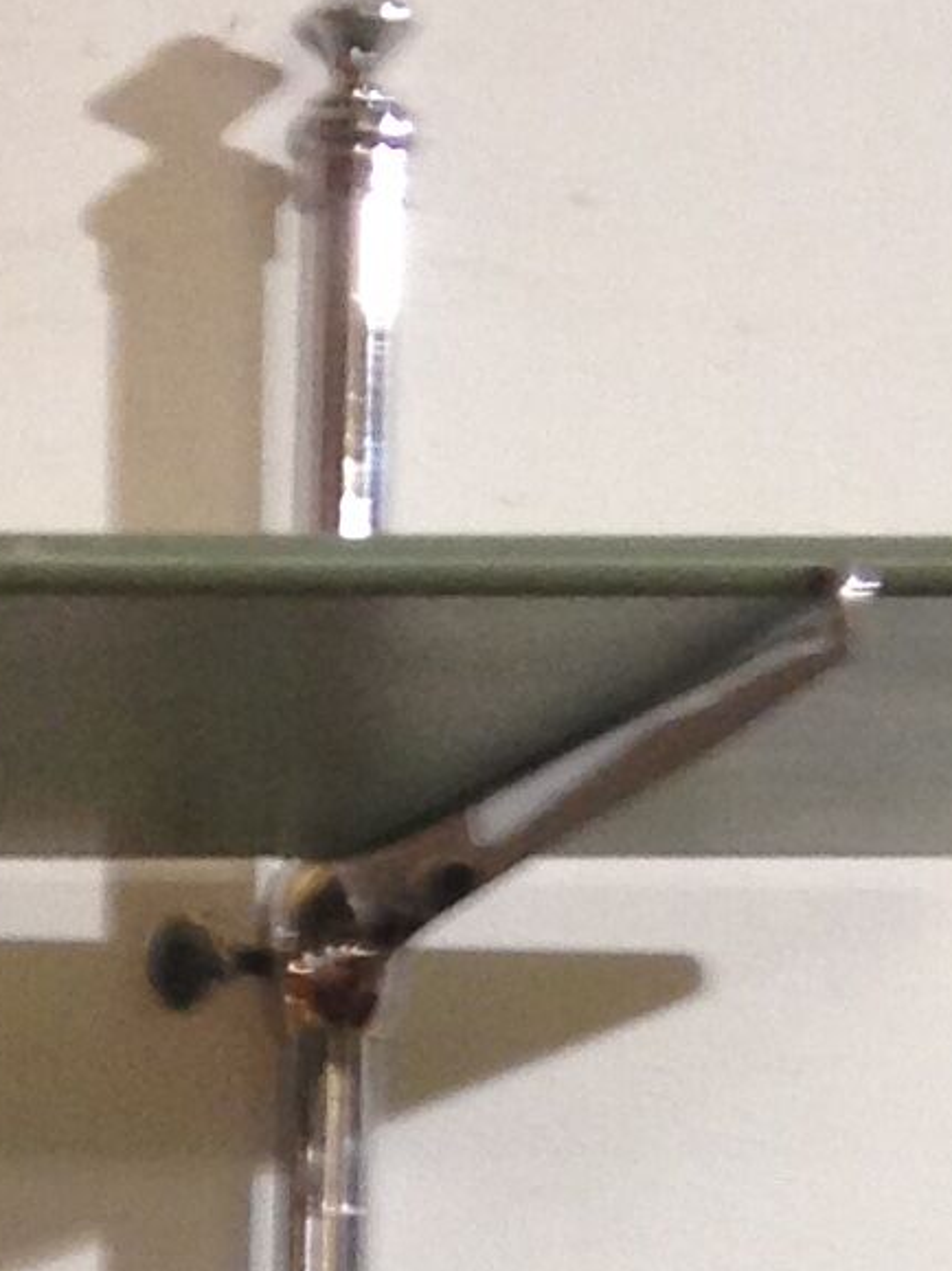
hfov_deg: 7.8
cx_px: -682
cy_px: 2450
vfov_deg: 9.9
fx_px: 6823
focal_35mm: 186
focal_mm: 4.12
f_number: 2.4
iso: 100
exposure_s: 1/20
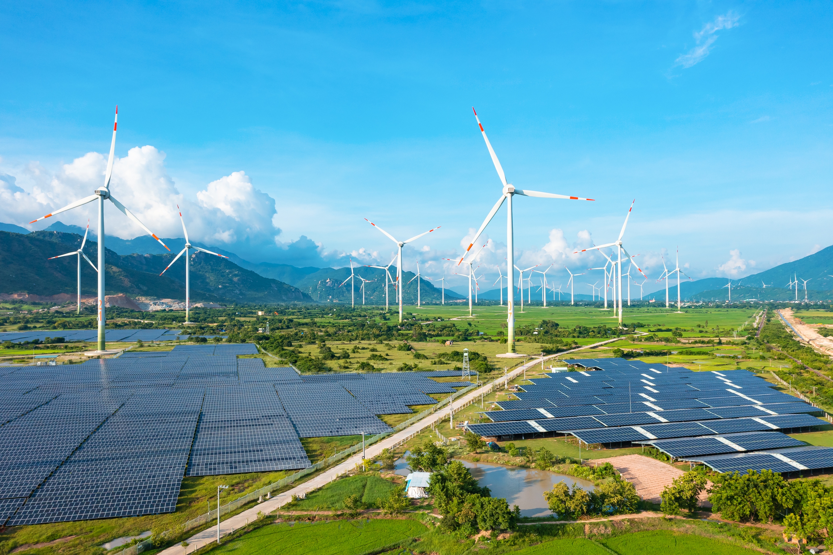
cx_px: 416
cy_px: 278
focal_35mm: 28
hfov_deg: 65.5
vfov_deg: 46.4
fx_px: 648
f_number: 5.6
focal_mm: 10.26
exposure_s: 1/400
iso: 100
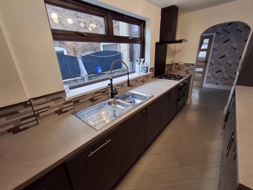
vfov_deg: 78.1
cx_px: 126
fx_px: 117
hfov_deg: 94.5
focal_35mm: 16
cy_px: 95
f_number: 2.2
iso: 50
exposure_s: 1/40
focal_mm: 1.64
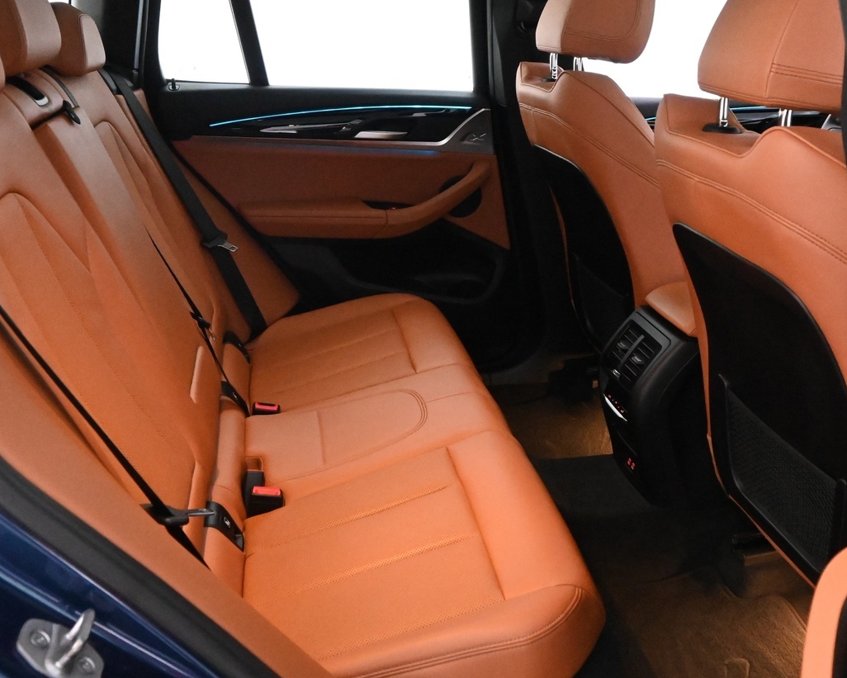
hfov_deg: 45.7
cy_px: 391
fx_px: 1003
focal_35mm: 40
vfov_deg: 37.3
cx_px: 464
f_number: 6.3
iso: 8000
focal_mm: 18
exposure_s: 1/30
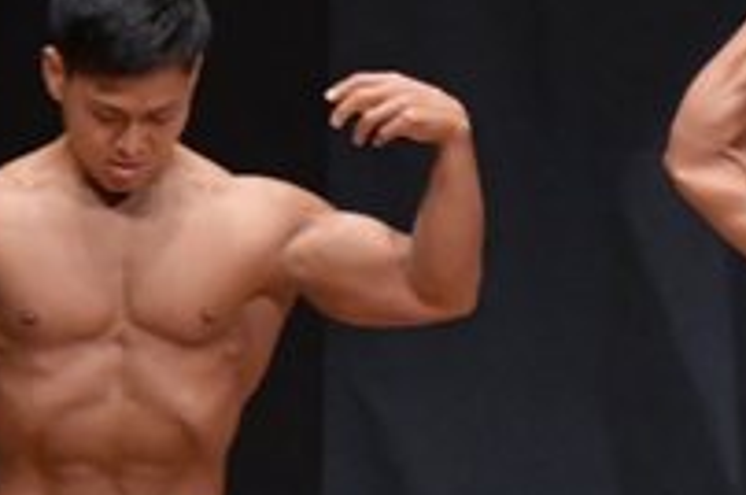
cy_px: 669
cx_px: 548
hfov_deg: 2.1
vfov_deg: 1.4
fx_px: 20275
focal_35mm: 980
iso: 6400
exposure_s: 1/400
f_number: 5.6
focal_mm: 170
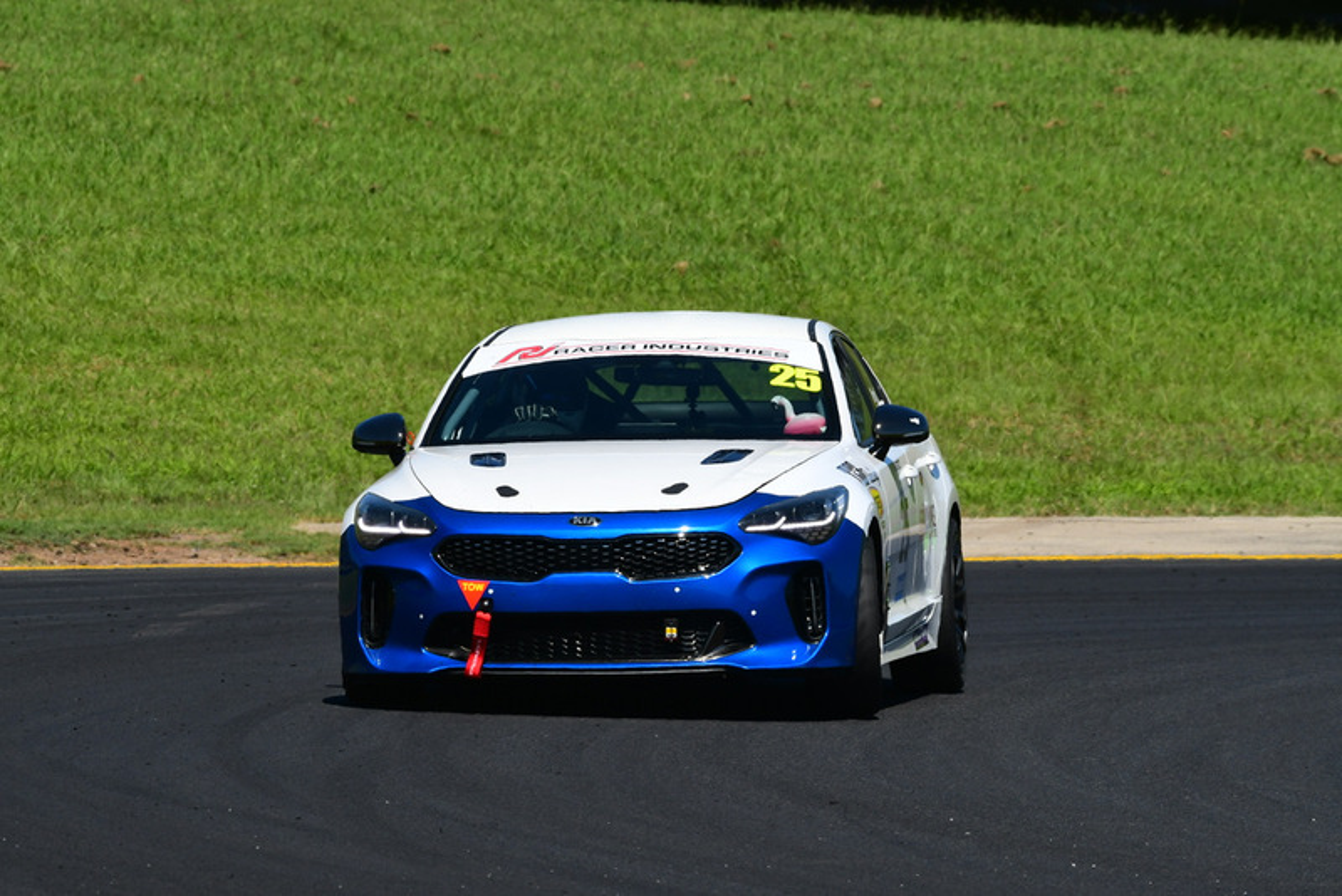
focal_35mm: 480
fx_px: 17899
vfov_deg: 2.9
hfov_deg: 4.3
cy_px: 448
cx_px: 671
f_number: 11
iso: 320
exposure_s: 1/640
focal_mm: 320
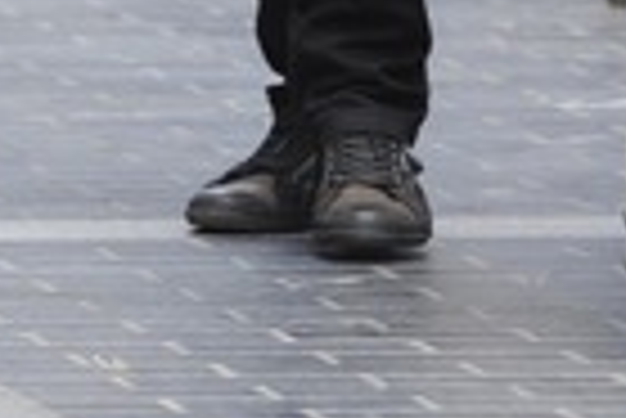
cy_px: -847
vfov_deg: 1.0
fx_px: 23412
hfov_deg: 1.5
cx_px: 320
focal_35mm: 1345
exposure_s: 1/320
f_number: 5
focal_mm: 200
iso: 400
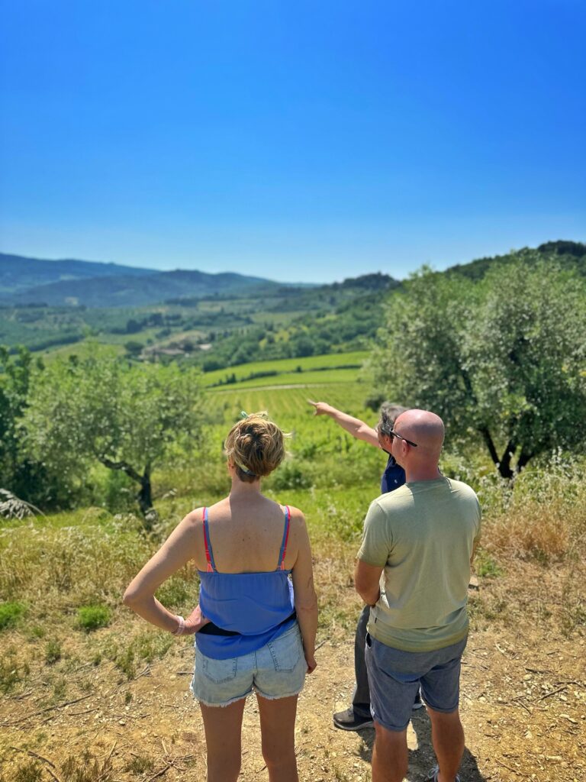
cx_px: 293
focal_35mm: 24
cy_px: 391
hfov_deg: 56.8
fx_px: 542
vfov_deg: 71.6
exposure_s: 1/7042
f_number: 1.78
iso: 80
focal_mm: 6.86
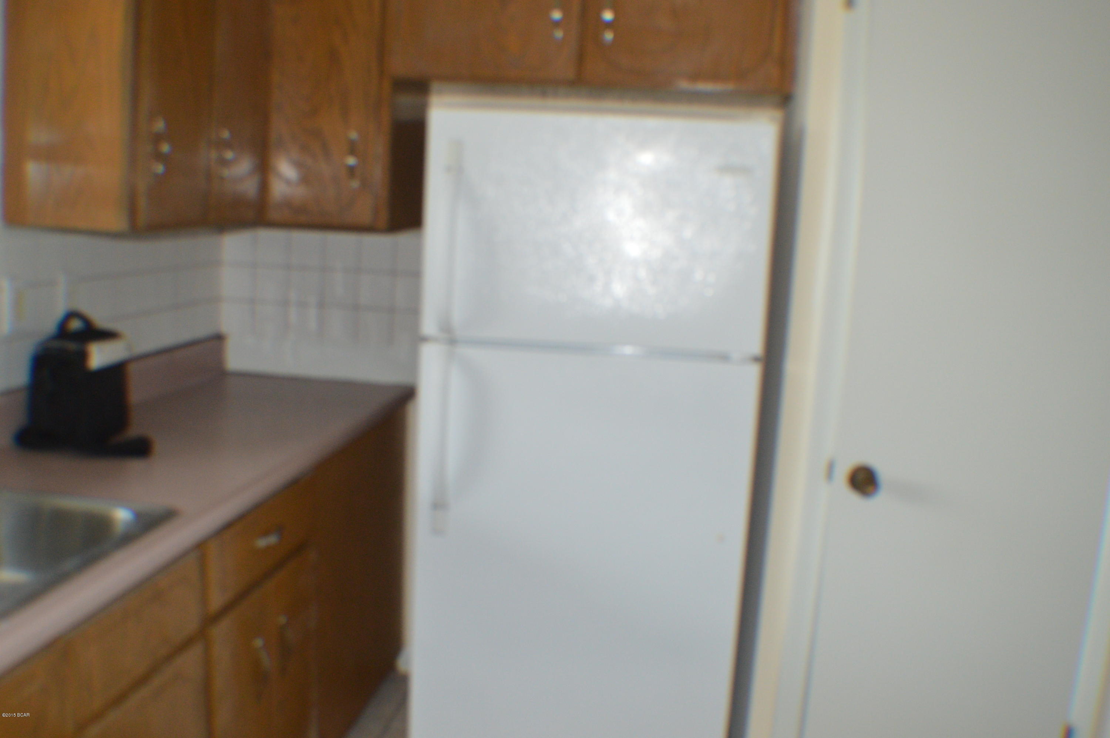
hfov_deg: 49.6
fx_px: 1201
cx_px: 555
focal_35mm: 39
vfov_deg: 34.1
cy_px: 369
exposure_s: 1/60
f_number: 4.2
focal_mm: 26
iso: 1000
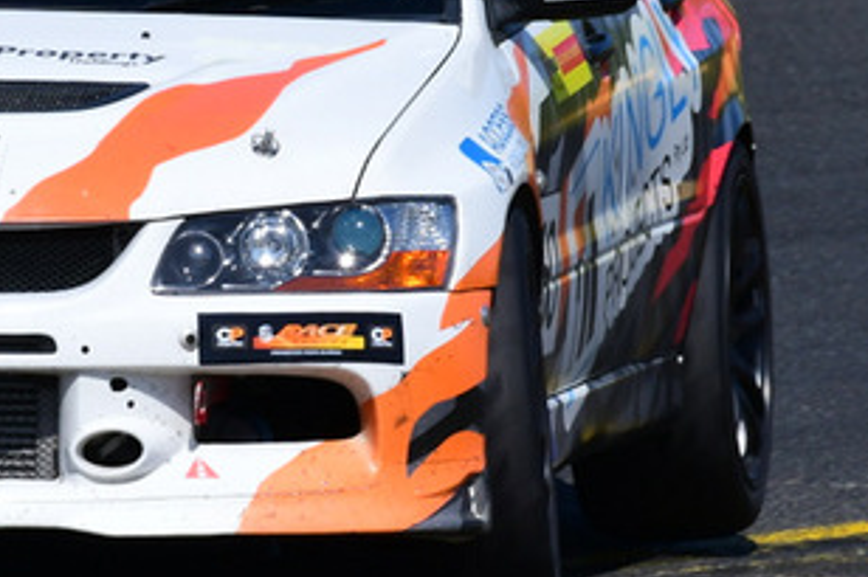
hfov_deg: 1.2
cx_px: 144
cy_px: 59
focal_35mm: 1755
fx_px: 42291
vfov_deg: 0.8
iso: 400
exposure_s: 1/640
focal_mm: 450
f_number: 13
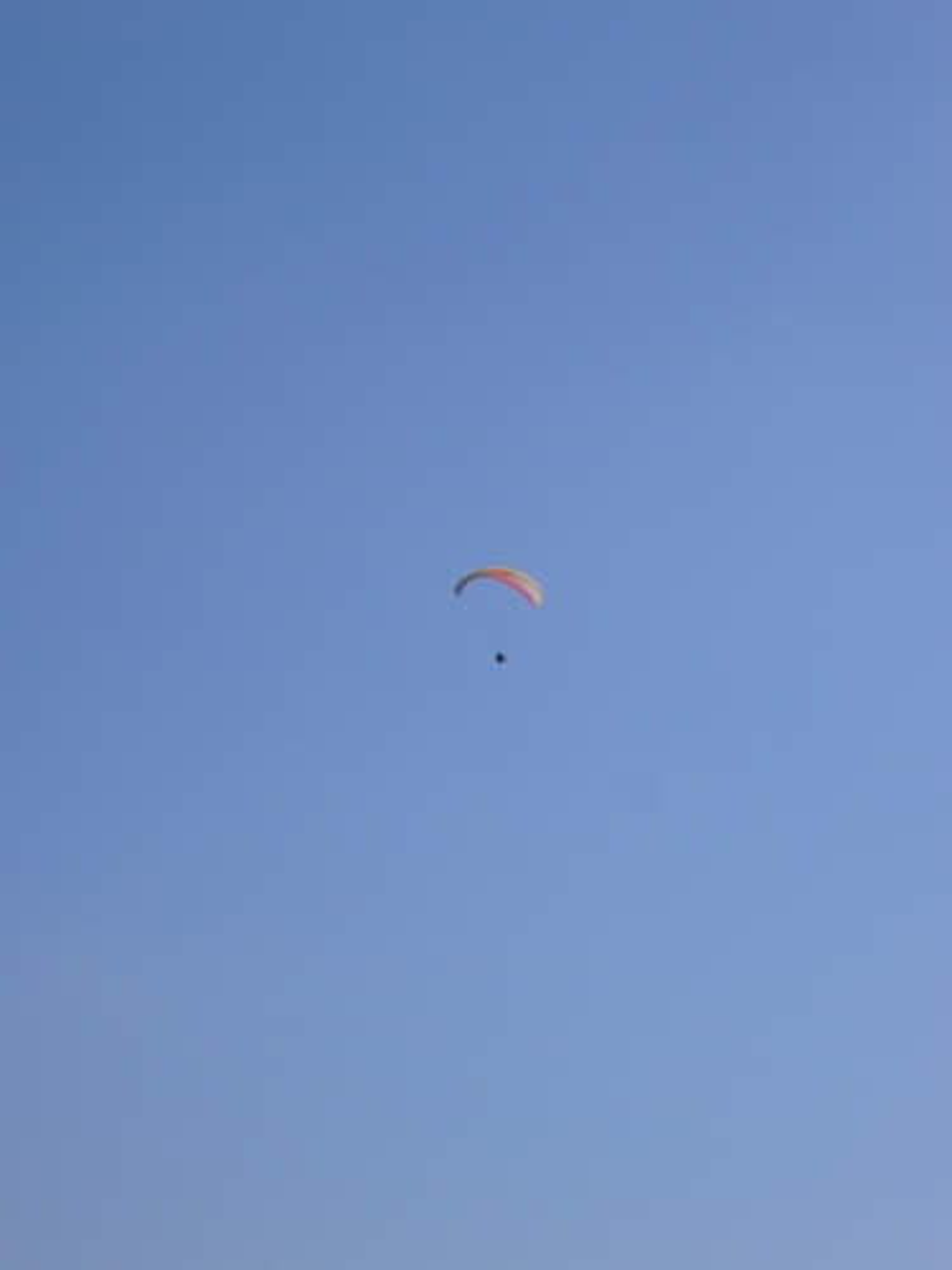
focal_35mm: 102
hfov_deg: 14.5
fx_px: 3740
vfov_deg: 19.3
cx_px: 476
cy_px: 635
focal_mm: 16.8
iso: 80
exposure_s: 1/250
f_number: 11
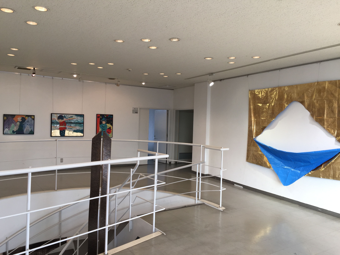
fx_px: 285
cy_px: 128
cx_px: 170
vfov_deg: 48.2
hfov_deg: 61.7
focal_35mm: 29
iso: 40
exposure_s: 1/60
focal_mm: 4.15
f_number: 2.2
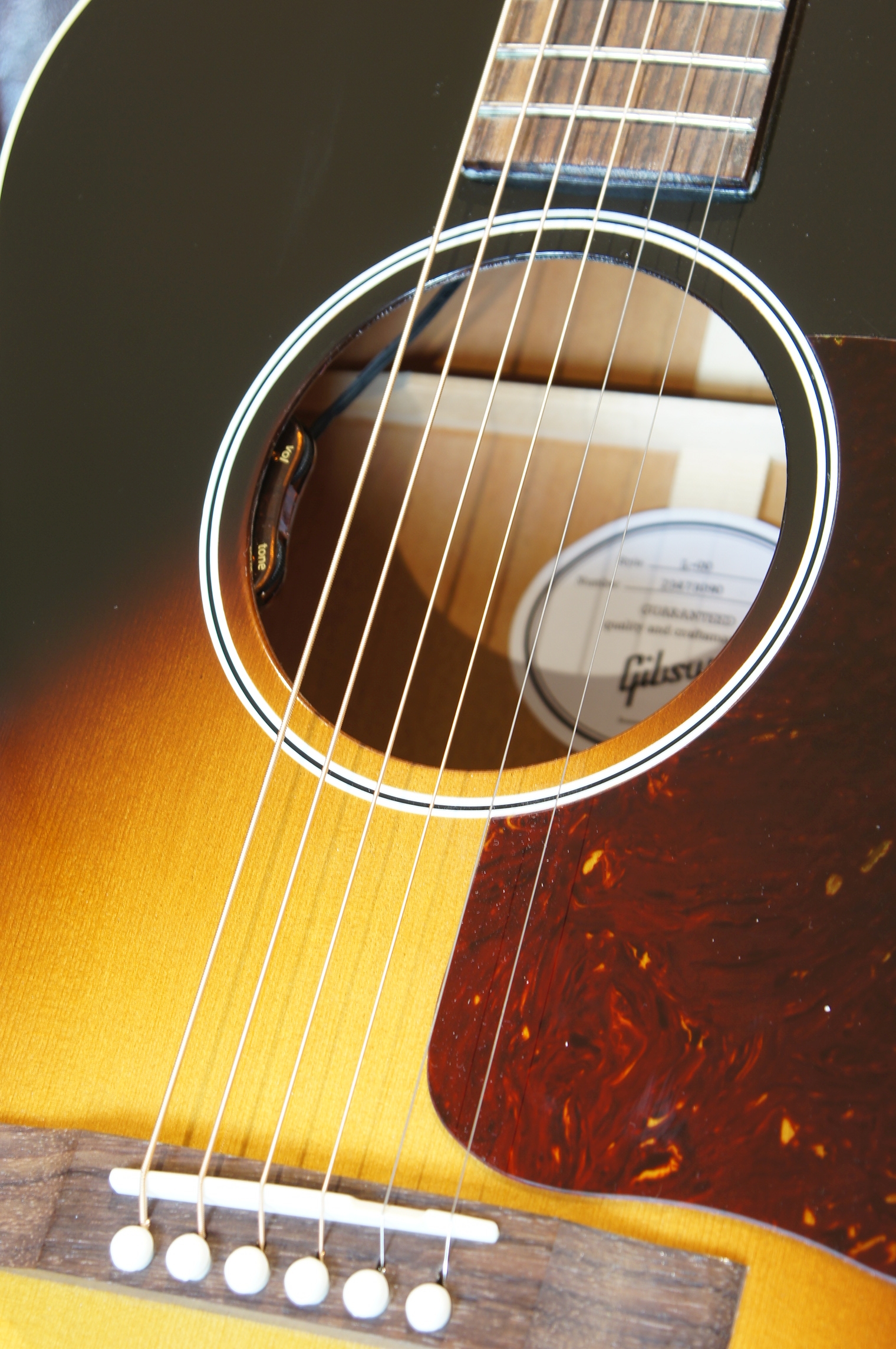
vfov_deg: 19.5
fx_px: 3929
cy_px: 674
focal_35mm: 105
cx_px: 448
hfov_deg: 13.0
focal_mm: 70
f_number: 7.1
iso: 100
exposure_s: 1/2.5
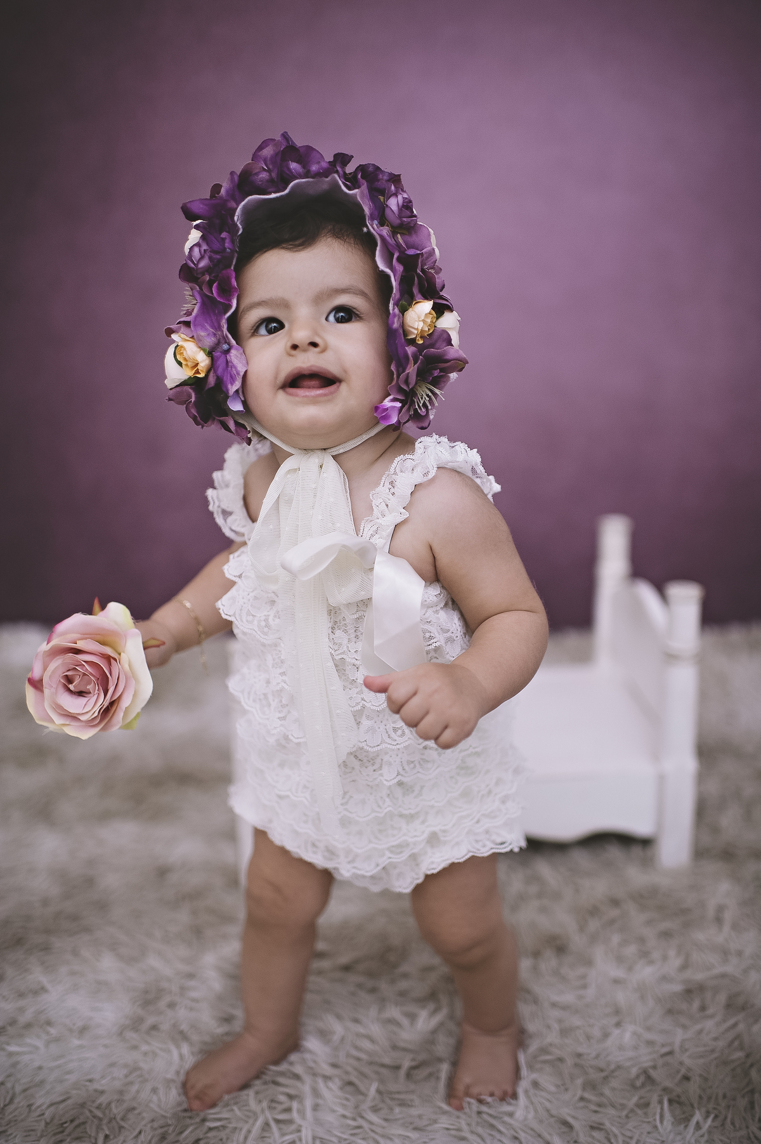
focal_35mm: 35
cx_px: 380
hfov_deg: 37.8
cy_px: 572
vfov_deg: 54.5
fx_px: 1111
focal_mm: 35
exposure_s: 1/200
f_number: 1.8
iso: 320
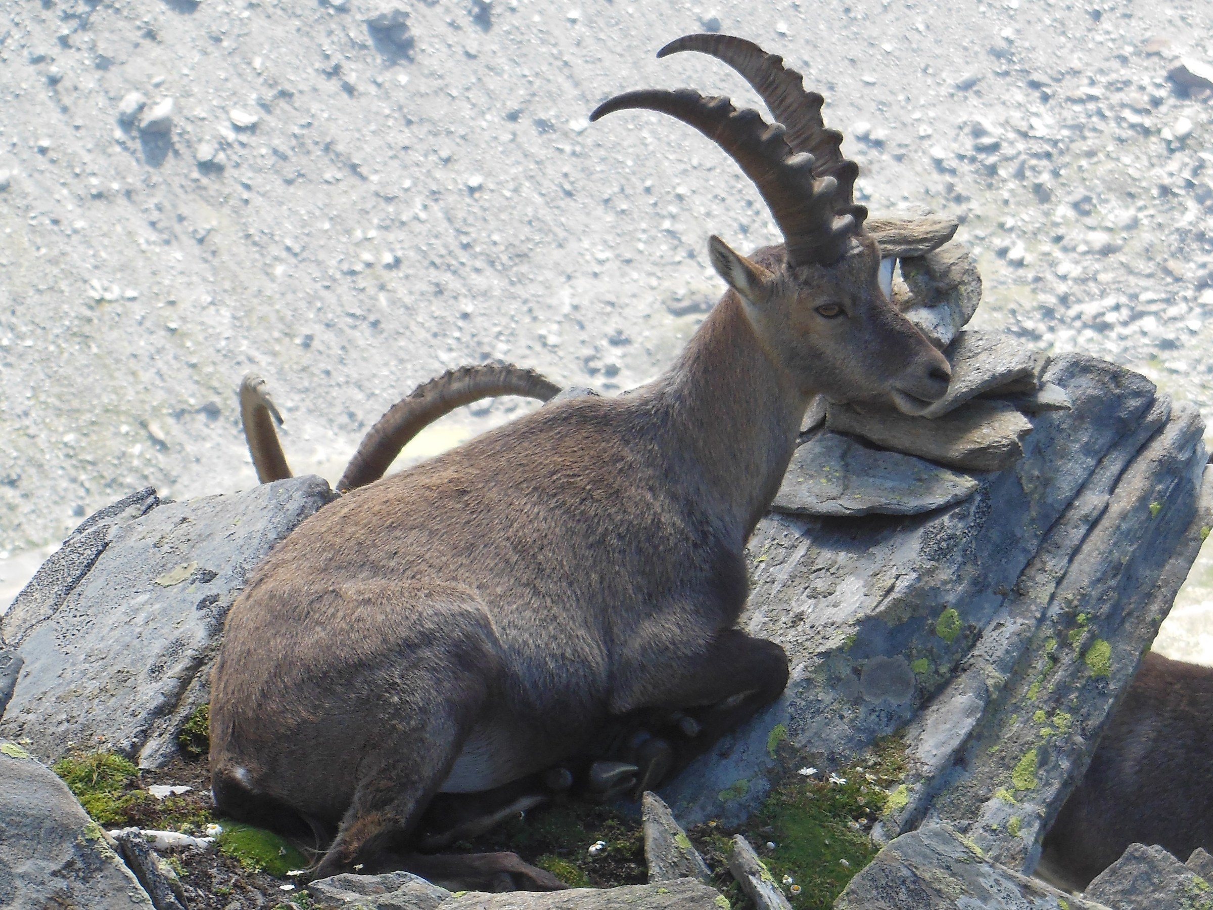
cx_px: 606
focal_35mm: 220
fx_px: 7708
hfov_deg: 9.0
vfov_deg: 6.8
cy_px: 455
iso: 200
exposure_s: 1/250
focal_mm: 39.3
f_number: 5.9
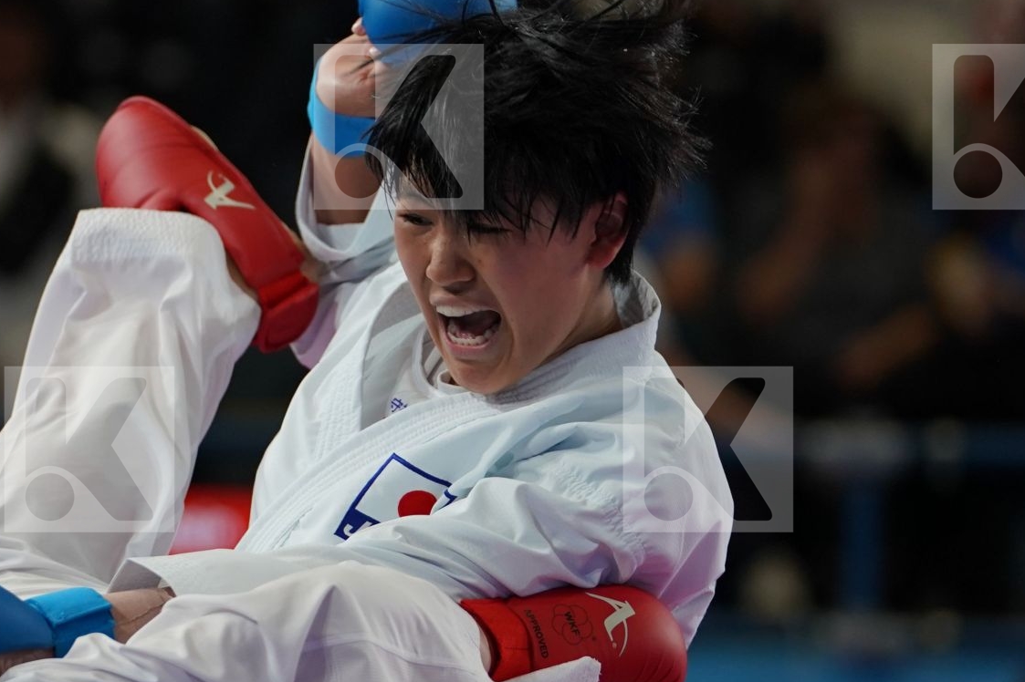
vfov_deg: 3.6
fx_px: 10816
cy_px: 450
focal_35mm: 380
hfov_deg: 5.4
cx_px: 399
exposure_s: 1/1000
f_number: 2.8
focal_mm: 158
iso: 1000
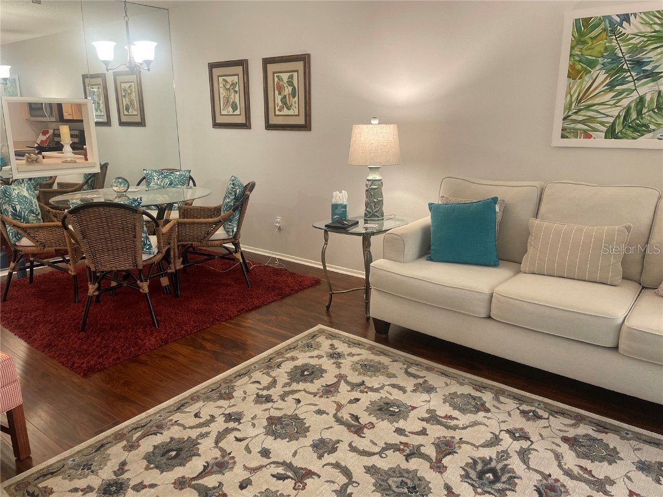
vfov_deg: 53.1
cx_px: 332
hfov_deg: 67.3
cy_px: 248
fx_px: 498
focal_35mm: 26
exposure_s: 1/60
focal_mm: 4.2
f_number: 1.6
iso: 125
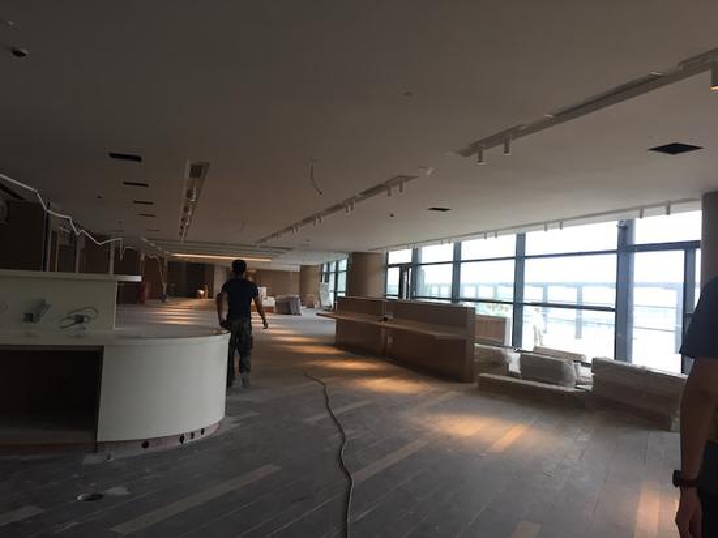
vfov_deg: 48.2
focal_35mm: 29
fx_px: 601
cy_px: 269
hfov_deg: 61.7
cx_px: 359
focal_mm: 4.15
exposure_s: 1/33
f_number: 2.2
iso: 40
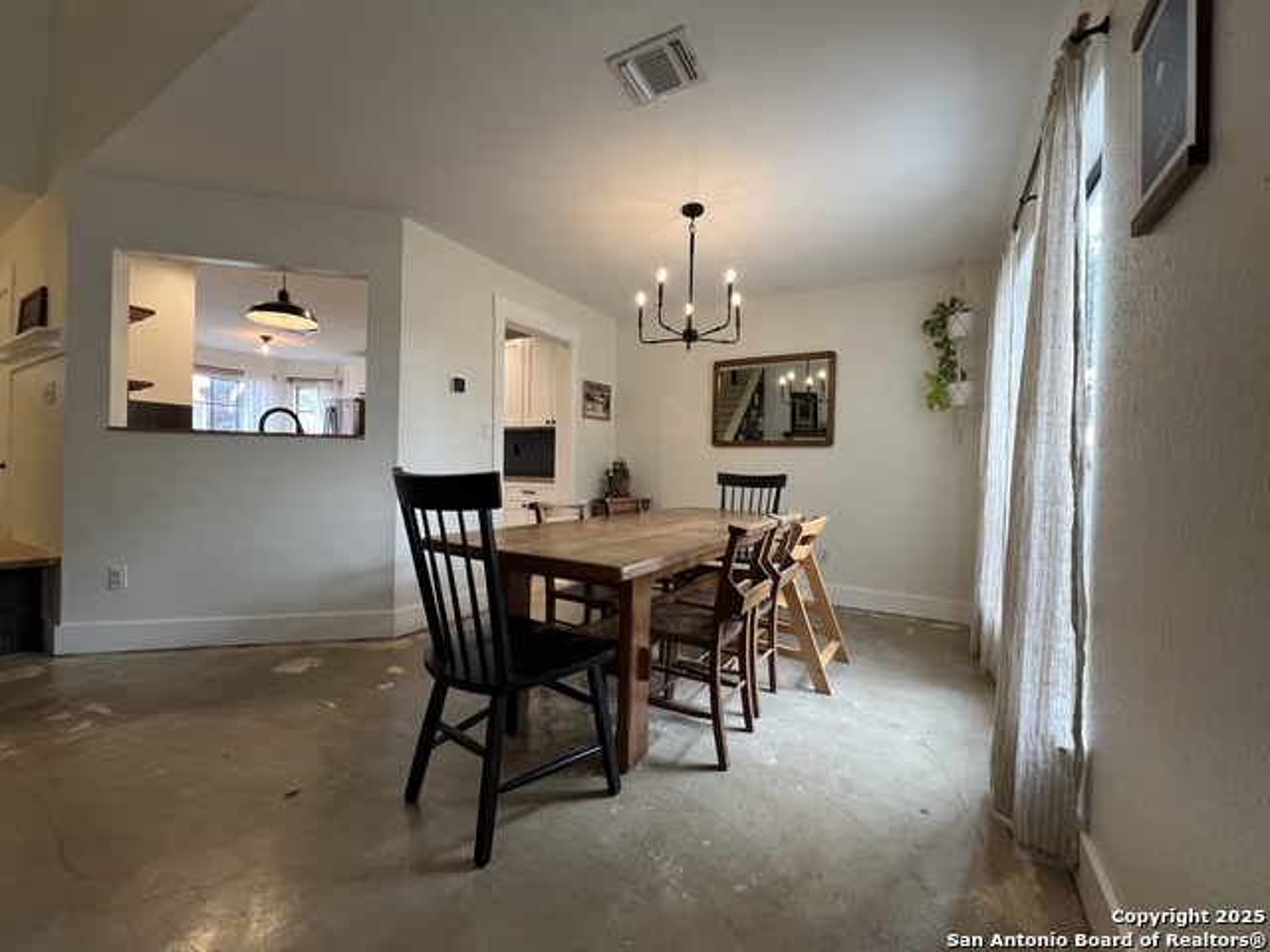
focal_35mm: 13
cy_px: 476
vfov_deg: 89.9
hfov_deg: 106.2
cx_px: 635
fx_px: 477
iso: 200
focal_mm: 1.57
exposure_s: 1/60
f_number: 1.8
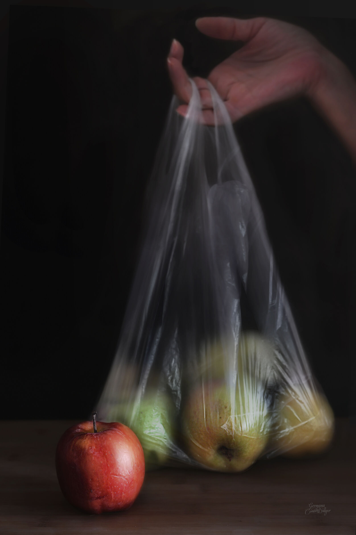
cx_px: 178
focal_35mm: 48
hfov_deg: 28.0
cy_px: 268
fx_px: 713
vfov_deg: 41.1
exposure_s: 10
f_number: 6.3
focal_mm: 48
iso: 100
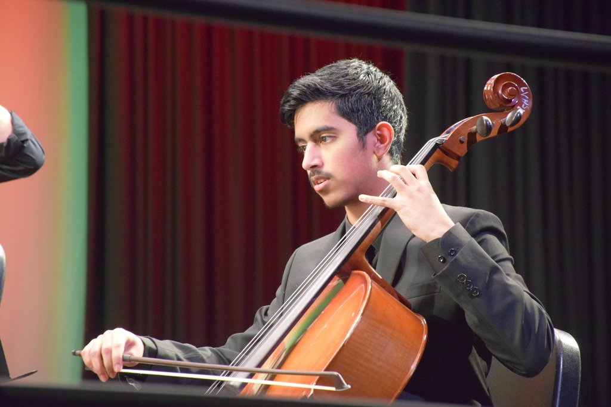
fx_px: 3564
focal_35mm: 210
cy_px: 204
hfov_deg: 9.8
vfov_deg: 6.5
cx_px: 306
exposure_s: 1/125
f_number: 5.6
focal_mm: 140
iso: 5000
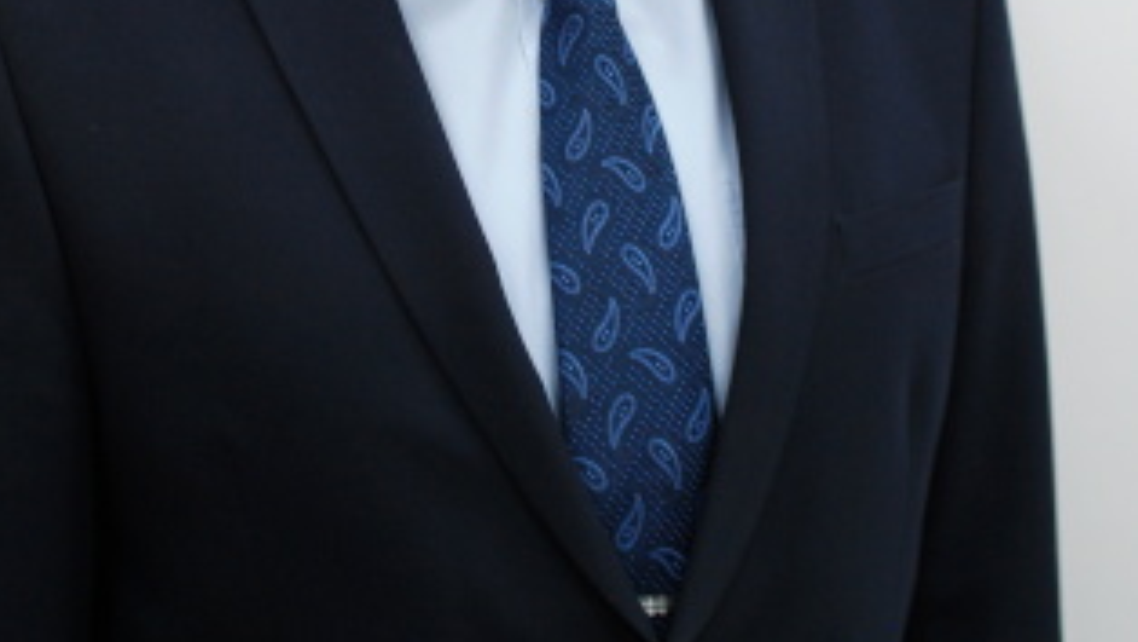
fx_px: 2627
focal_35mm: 87
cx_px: 464
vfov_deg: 13.4
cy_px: -181
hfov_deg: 24.4
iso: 400
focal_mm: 29
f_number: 4.8
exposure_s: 1/30
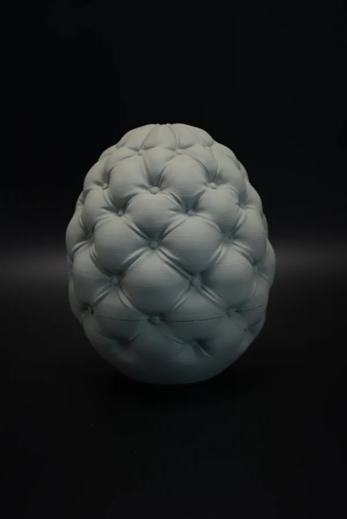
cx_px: 174
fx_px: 823
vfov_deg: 35.0
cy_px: 260
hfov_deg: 23.8
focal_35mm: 57
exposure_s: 1/80
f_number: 4.5
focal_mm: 38
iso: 400
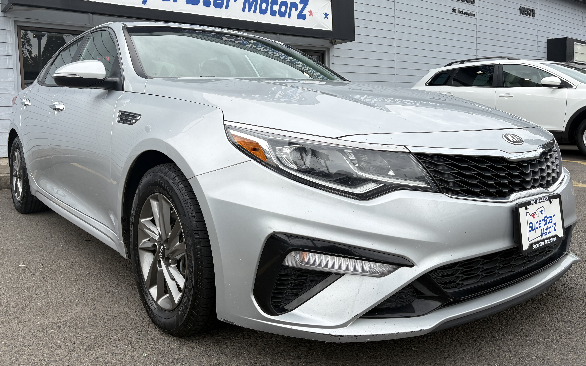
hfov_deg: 62.9
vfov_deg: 41.6
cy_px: 140
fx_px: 479
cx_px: 282
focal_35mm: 30
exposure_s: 1/747
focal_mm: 5.96
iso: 50
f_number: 1.6
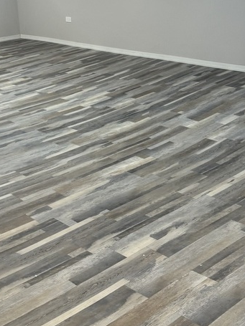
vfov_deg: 33.0
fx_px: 538
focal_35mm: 57
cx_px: 75
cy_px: 72
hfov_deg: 25.5
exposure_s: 1/60
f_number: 1.78
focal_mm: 6.86
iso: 125
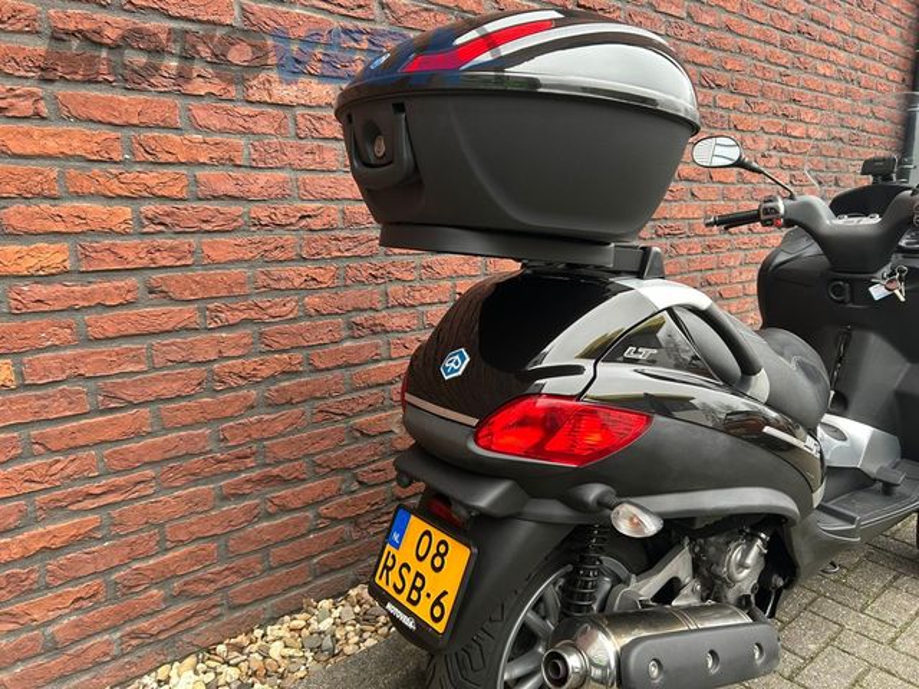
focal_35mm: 26
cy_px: 344
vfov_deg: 53.1
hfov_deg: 67.3
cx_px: 460
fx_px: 690
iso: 125
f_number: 1.5
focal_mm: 5.7
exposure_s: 1/121
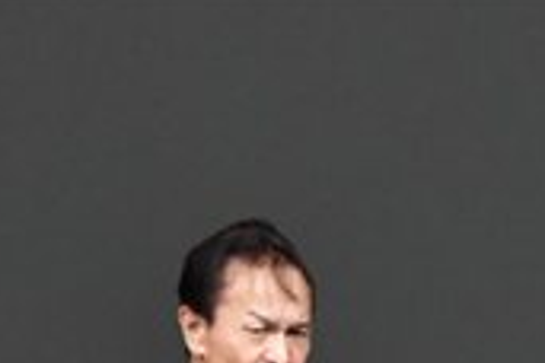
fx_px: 20602
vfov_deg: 1.0
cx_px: 929
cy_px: 806
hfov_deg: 1.5
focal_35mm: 1361
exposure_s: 1/400
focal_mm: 200
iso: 4000
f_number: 5.6
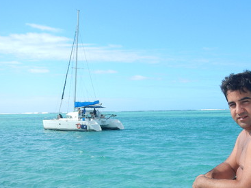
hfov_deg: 38.7
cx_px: 150
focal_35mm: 49
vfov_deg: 29.7
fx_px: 356
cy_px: 93
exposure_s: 1/640
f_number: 4
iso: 125
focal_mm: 6.5
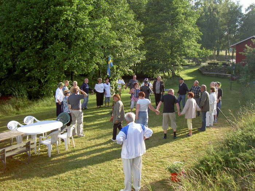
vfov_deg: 36.8
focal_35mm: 39
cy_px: 96
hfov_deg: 47.9
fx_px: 287
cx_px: 128
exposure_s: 1/100
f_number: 4.7
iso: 50
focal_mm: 8
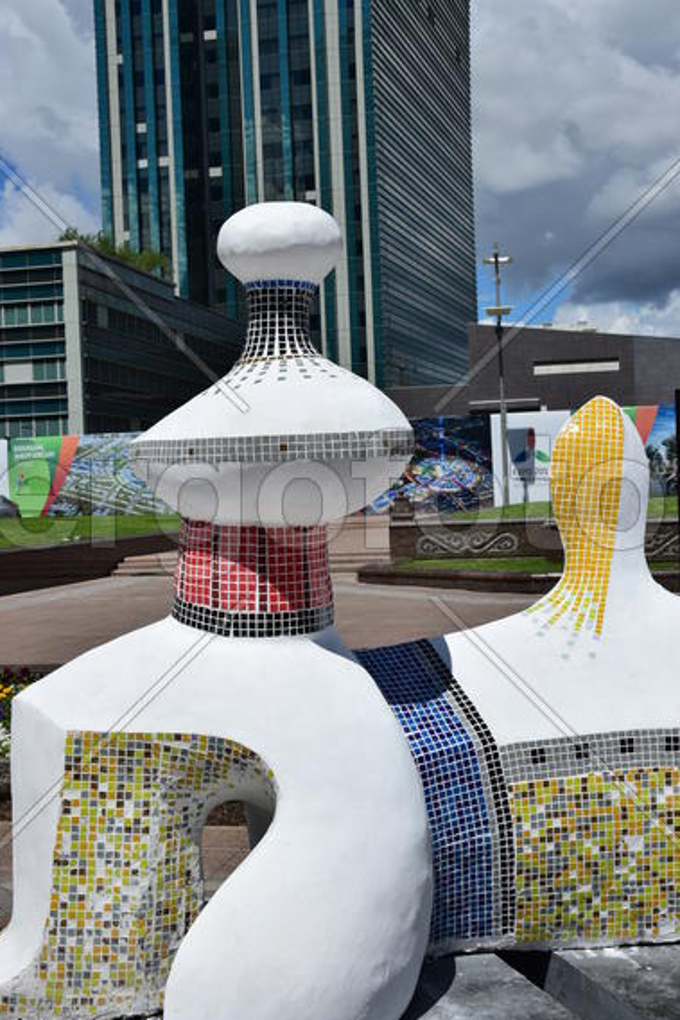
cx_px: 340
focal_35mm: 49
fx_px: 1387
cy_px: 505
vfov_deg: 40.3
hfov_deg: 27.5
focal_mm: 32
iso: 100
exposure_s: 1/400
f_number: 10
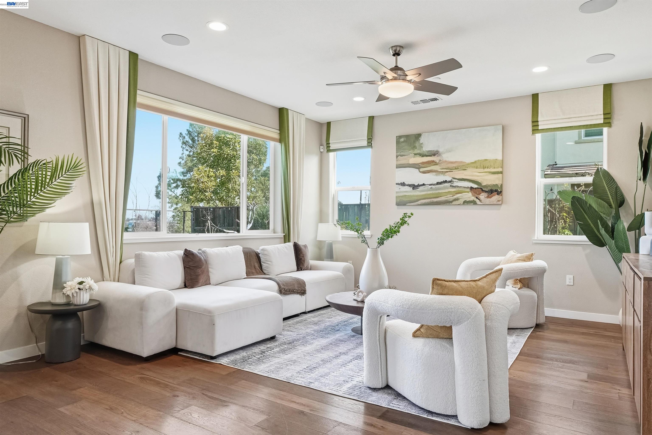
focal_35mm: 24
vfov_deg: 53.2
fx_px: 435
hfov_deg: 73.7
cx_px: 326
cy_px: 218
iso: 400
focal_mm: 24
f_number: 8
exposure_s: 1/30
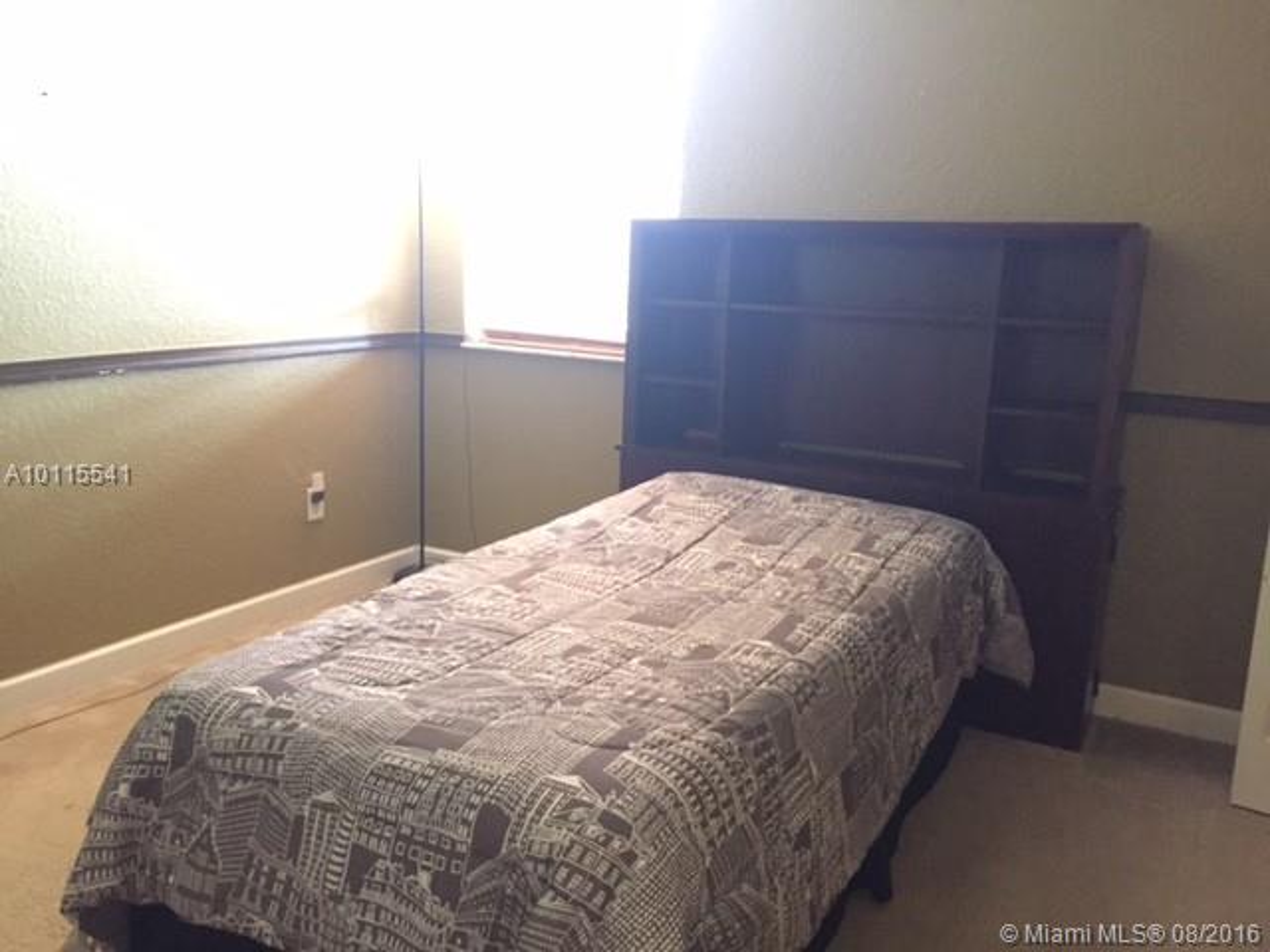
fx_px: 1064
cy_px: 476
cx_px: 635
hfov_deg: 61.7
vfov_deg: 48.2
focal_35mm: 29
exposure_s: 1/15
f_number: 2.2
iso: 500
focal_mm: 4.15
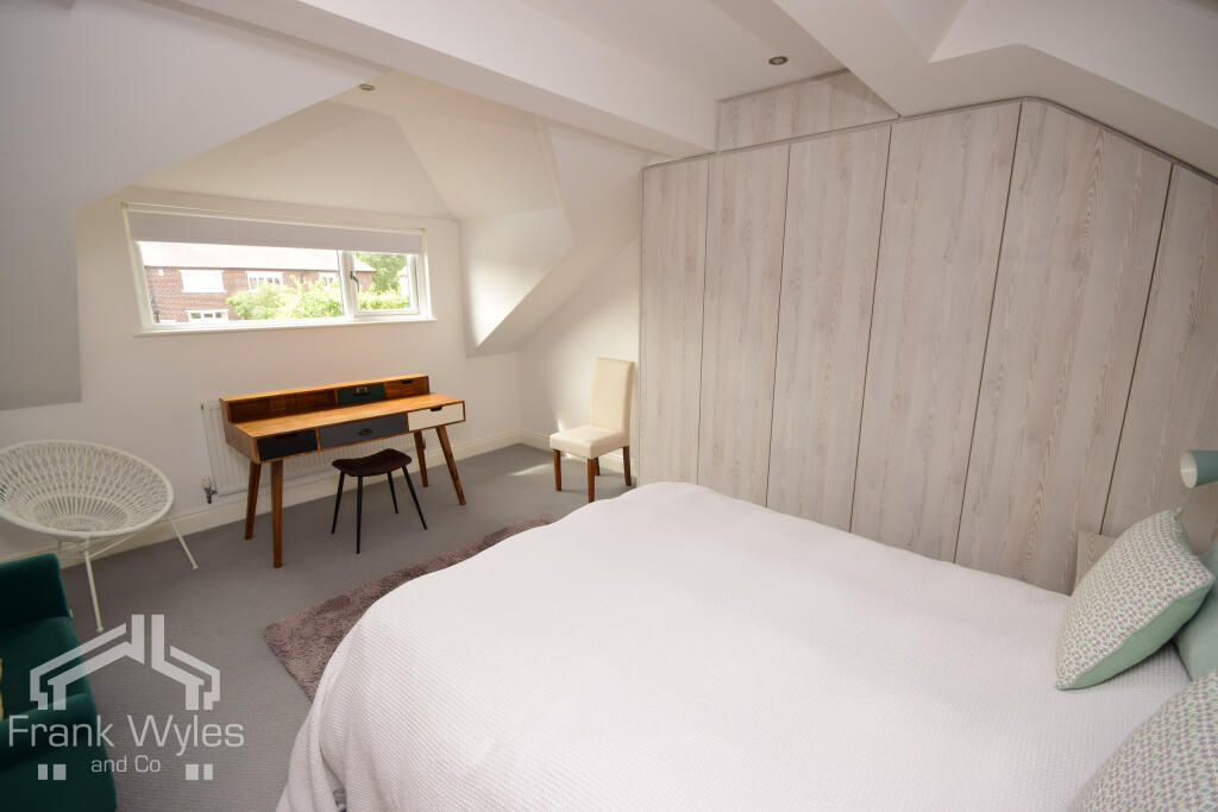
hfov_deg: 100.4
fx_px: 508
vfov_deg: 77.3
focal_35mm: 15
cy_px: 406
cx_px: 609
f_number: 9
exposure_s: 1/60
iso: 320
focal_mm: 10
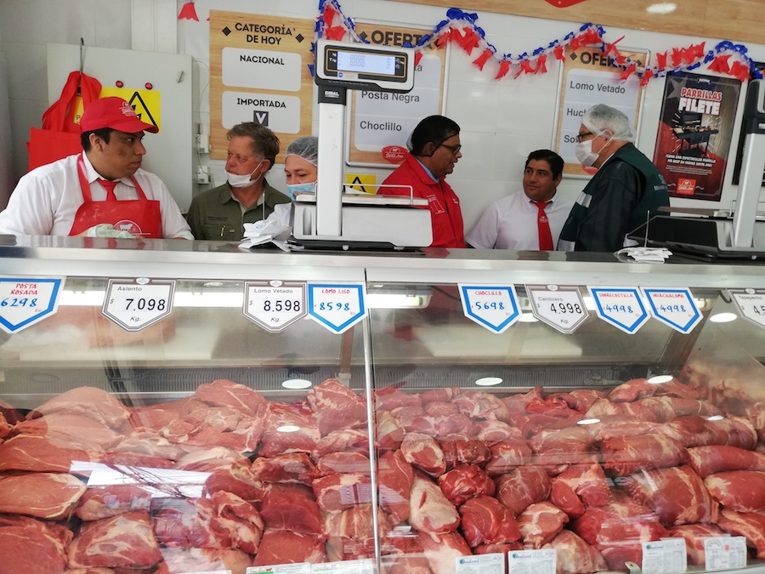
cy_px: 287
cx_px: 382
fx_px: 575
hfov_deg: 67.3
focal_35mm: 26
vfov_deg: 53.1
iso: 80
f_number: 2.2
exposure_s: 1/100
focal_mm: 3.81
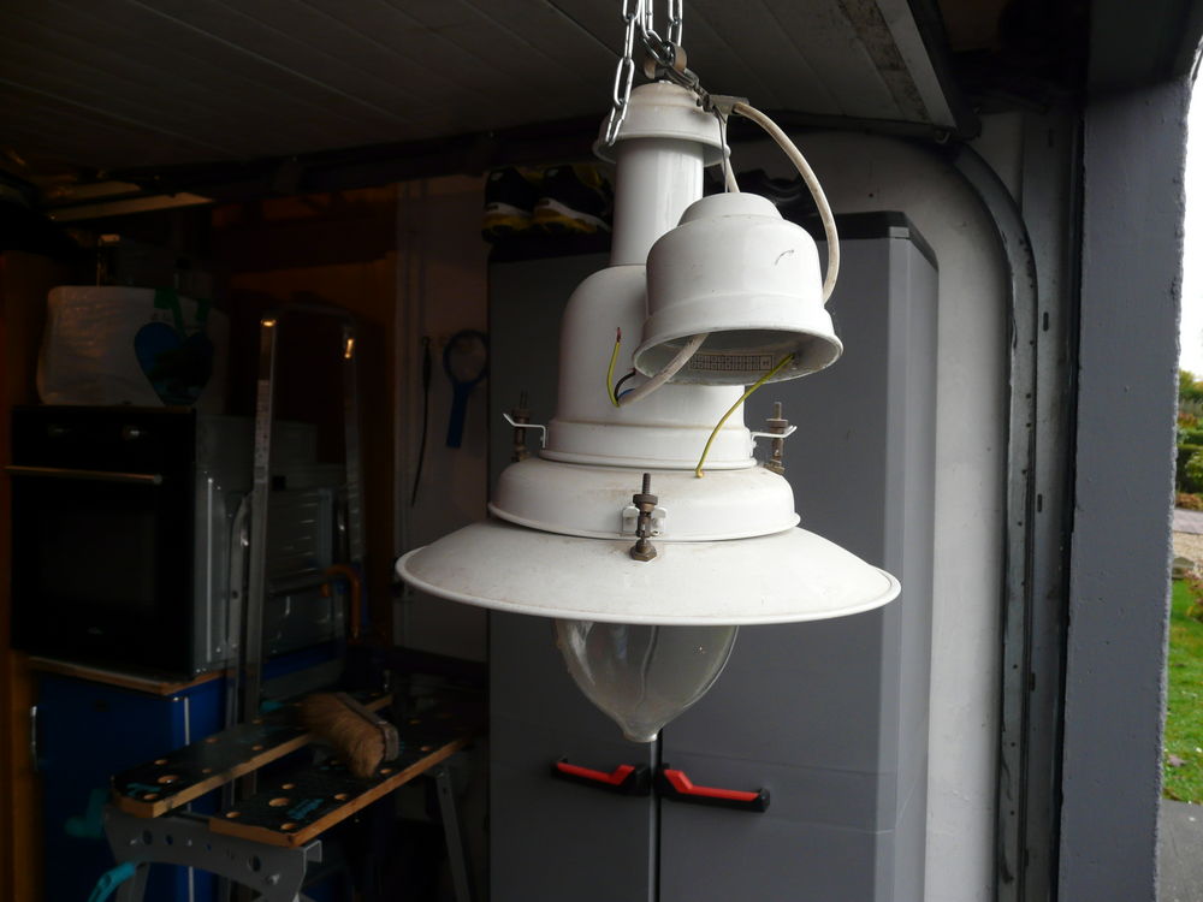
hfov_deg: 63.4
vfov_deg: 49.7
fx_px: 973
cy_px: 451
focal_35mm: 28
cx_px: 602
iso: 100
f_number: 2.8
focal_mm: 4.6
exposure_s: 1/100
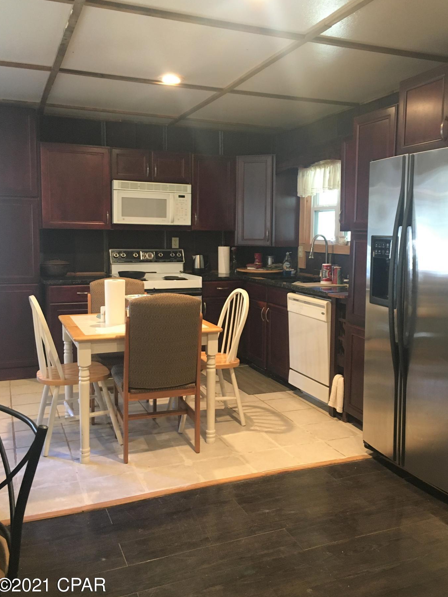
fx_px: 552
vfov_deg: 56.8
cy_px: 285
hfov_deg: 44.1
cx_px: 243
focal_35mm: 32
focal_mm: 4.15
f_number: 2.2
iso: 200
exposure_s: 1/24
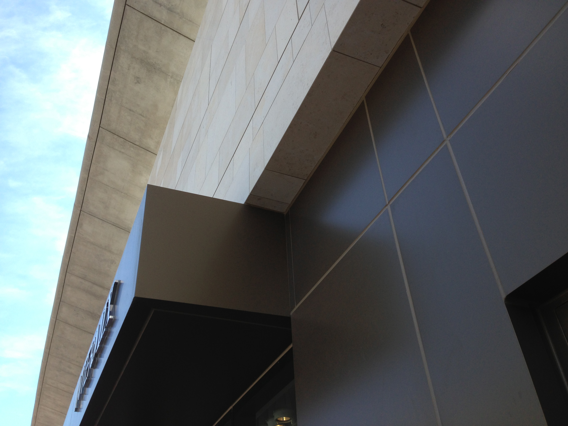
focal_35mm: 33
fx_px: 541
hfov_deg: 55.4
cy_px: 213
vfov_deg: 42.9
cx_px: 284
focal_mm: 4.13
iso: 50
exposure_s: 1/630
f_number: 2.4
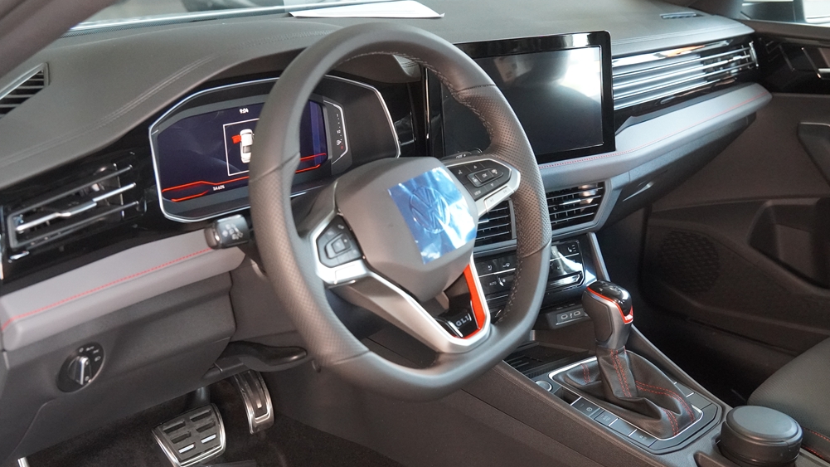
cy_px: 249
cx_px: 415
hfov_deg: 45.5
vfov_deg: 26.5
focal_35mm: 45
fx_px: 990
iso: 5000
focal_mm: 28
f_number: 4
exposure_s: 1/160
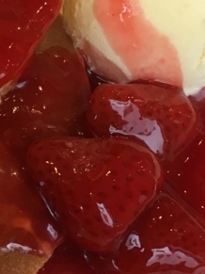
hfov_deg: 14.2
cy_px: 124
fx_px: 806
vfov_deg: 19.3
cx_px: -15
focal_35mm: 102
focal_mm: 4.15
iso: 32
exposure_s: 1/30
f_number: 2.2
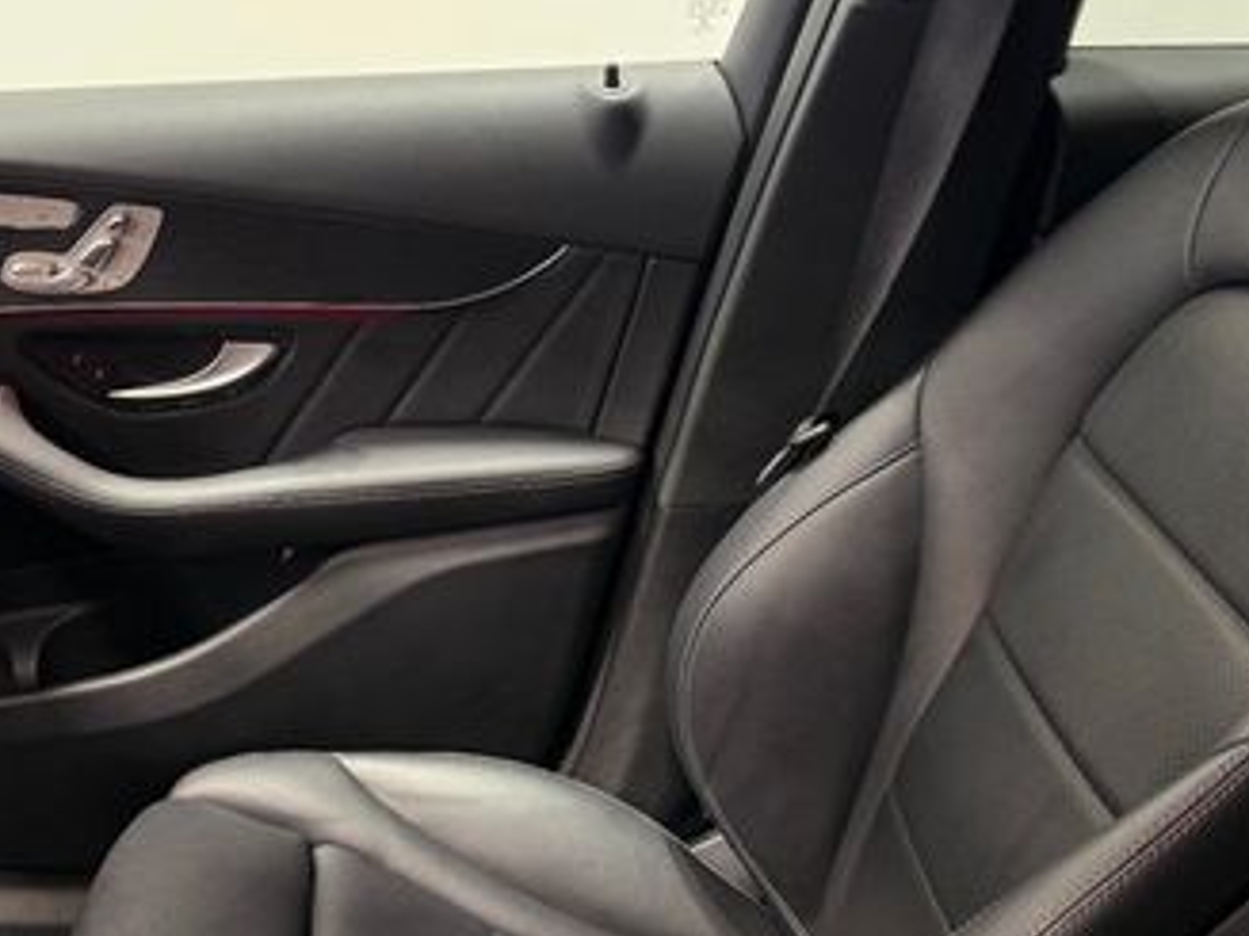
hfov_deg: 39.7
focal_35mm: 47
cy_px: 355
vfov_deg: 30.7
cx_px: 359
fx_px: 1695
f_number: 1.78
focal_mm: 6.76
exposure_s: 1/60
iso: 125
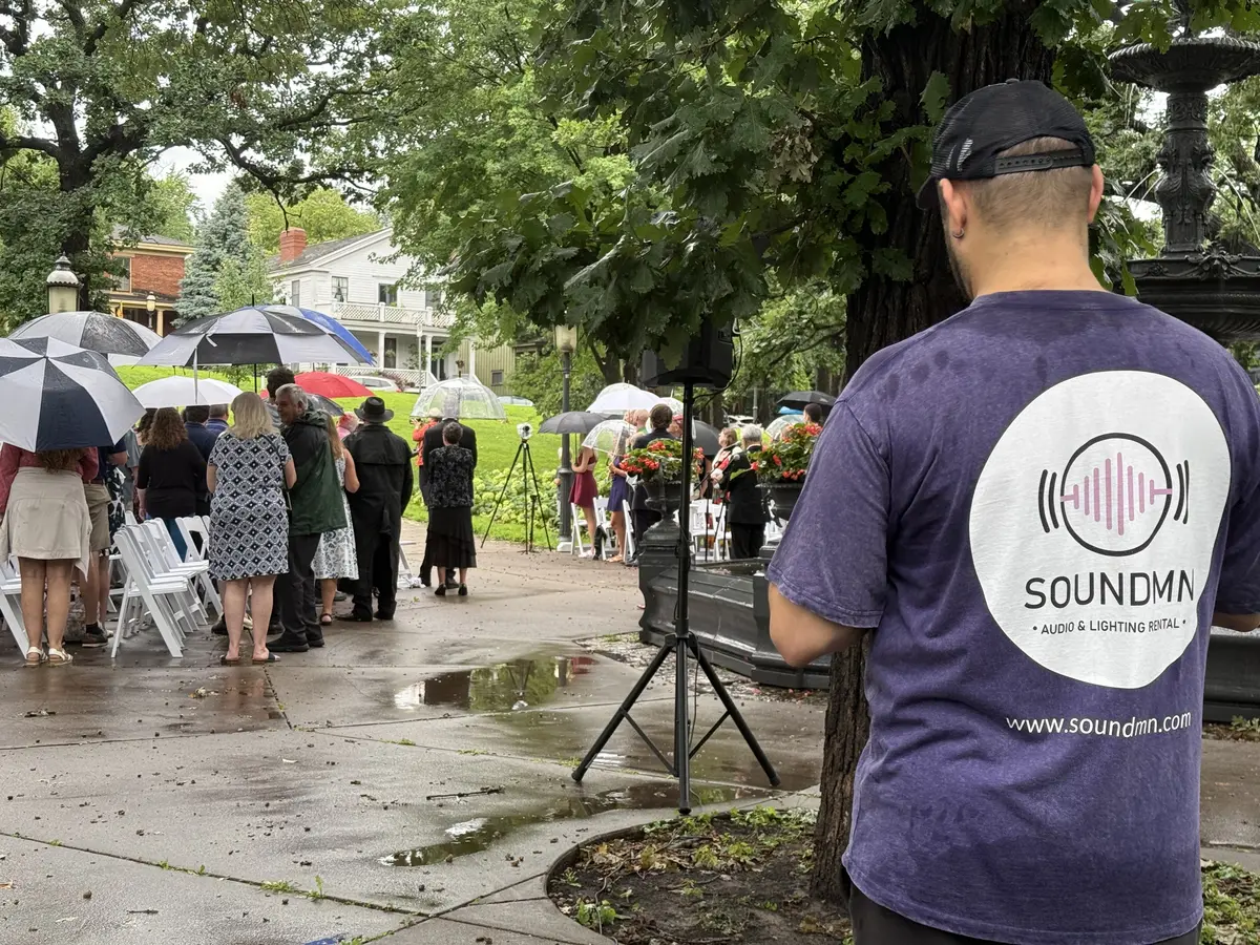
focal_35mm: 48
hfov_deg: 39.7
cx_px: 630
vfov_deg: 30.3
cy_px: 472
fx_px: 1747
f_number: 1.78
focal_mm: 6.76
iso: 100
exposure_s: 1/78
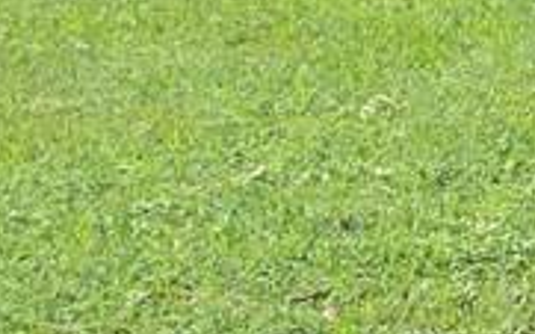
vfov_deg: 6.7
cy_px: -216
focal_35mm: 192
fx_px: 2799
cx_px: 978
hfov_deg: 10.3
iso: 80
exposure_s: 1/125
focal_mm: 5.7
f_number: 8.8
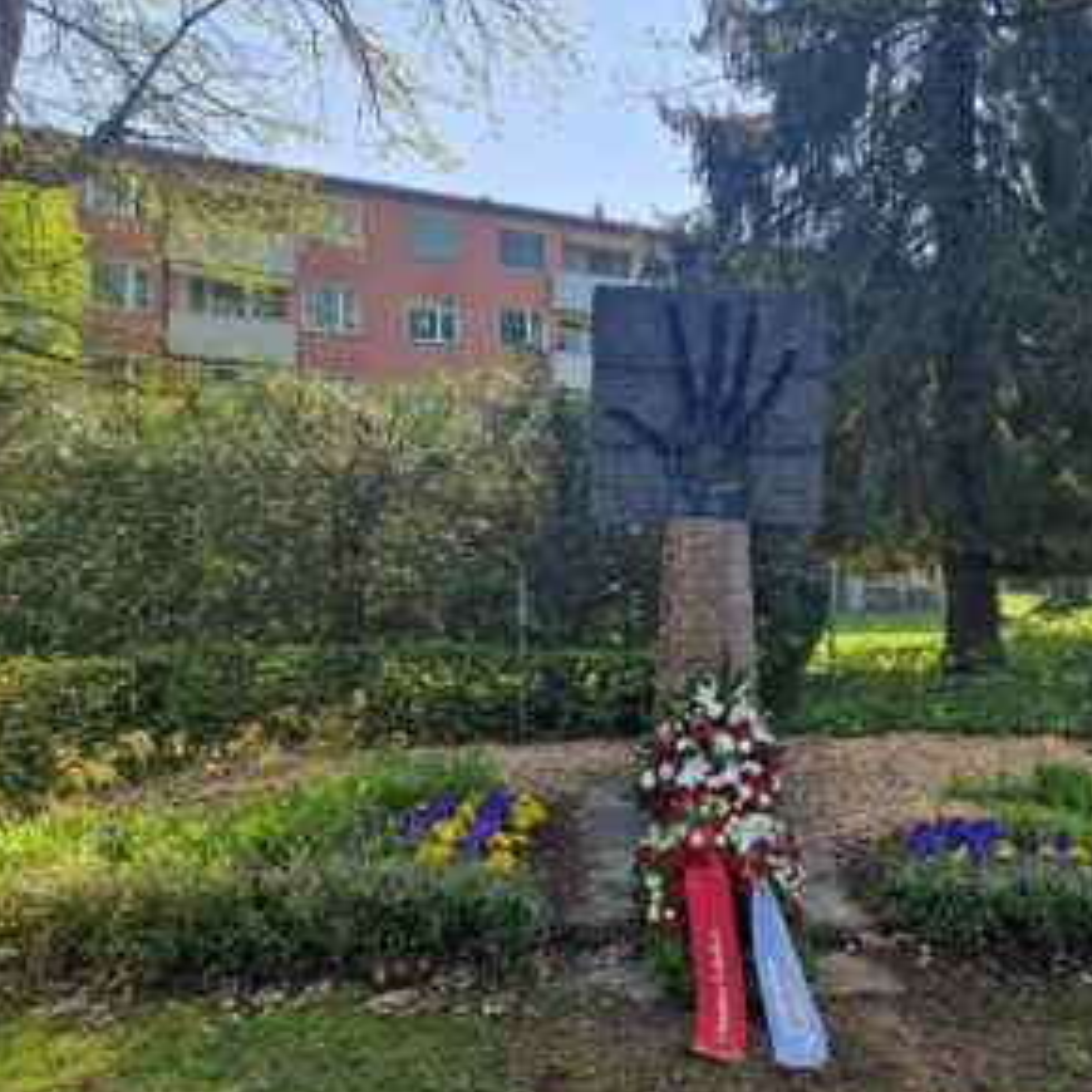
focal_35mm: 28
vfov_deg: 57.3
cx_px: 715
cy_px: 557
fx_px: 999
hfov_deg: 56.2
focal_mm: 5.4
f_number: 1.8
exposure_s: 1/530
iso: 50
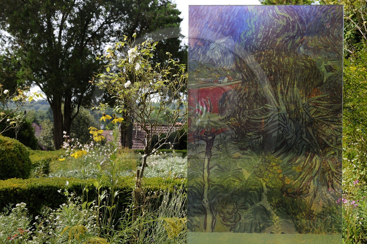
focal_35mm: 35
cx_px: 184
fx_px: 357
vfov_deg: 37.8
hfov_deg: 54.4
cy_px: 122
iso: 200
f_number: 7.1
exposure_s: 1/200
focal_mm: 35
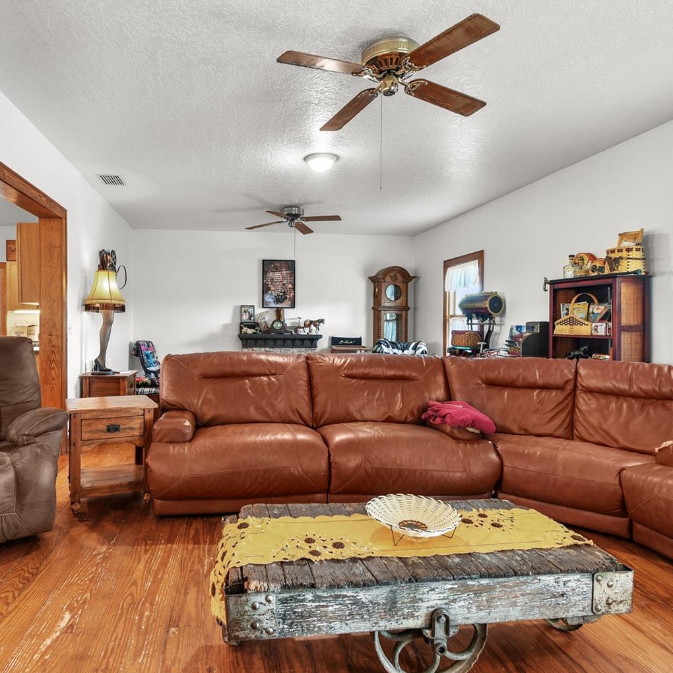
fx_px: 440
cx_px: 277
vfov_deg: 74.8
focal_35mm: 20
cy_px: 336
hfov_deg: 74.2
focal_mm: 10
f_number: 7.1
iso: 100
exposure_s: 3
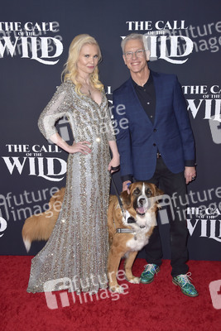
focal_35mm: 45
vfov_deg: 43.6
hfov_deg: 29.9
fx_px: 414
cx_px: 110
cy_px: 166
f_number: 7.1
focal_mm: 45
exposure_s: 1/250
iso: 320
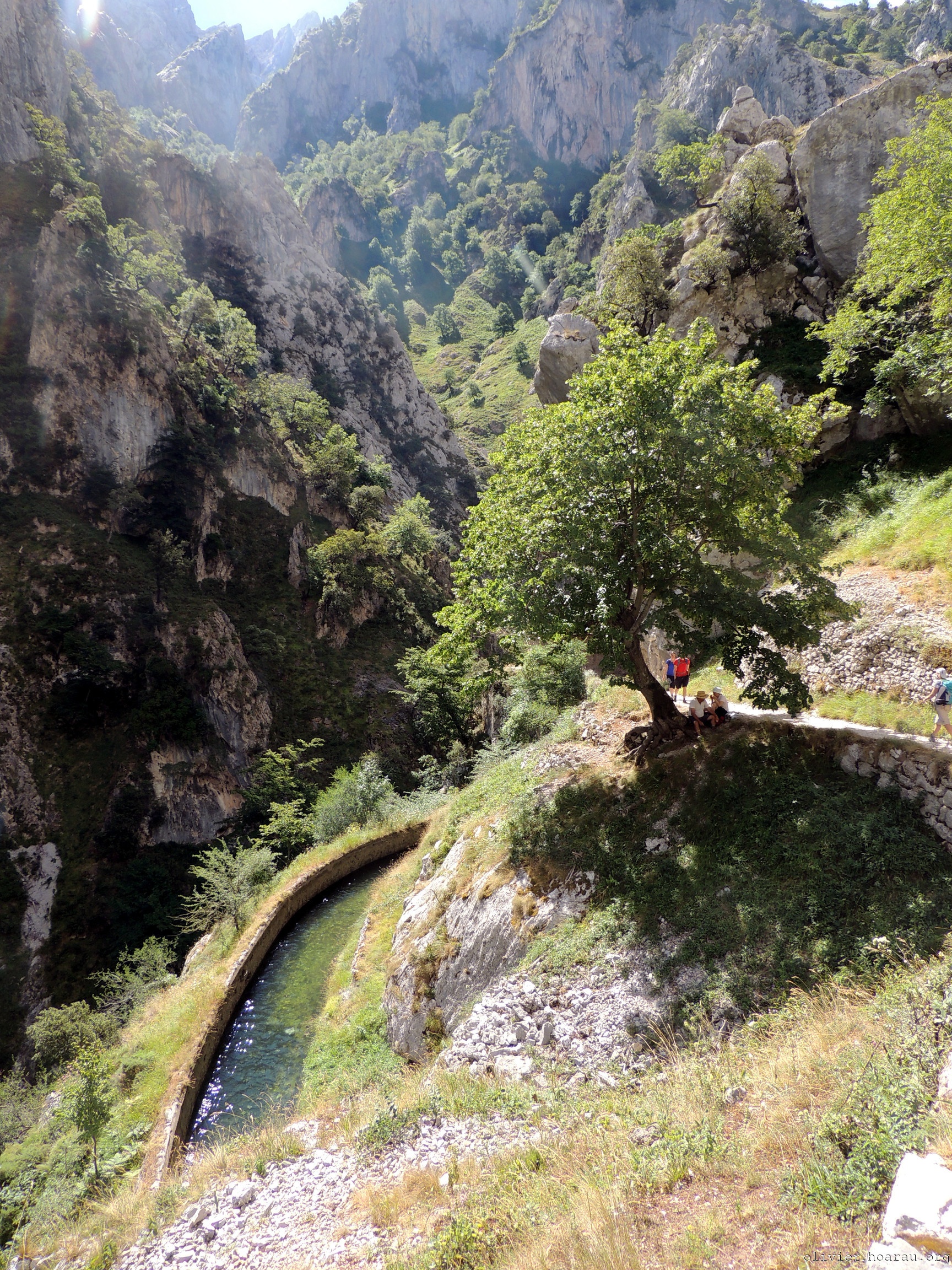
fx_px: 880
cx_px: 476
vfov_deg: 71.6
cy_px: 635
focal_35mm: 24
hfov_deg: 56.8
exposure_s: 1/400
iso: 100
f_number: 3
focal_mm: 4.3
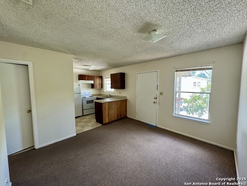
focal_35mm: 14
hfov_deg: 102.1
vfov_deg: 85.7
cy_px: 93
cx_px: 124
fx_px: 100
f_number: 2.2
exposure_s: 1/99
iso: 250
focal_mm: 2.22
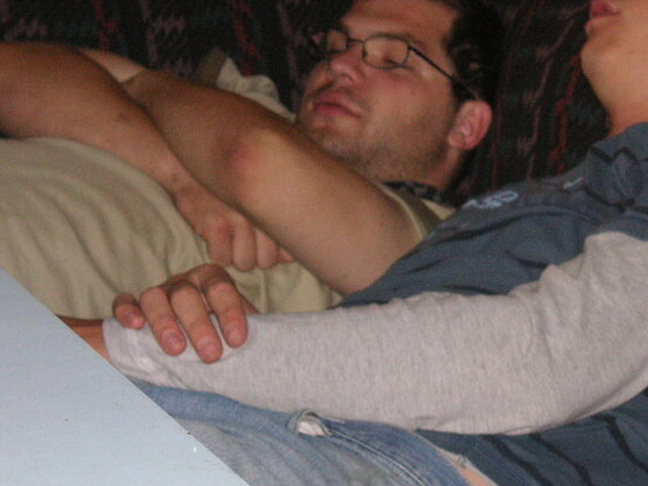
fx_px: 2733
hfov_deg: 13.5
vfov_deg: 10.2
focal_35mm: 146
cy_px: 171
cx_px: 471
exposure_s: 1/90
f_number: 5
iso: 160
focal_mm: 16.6
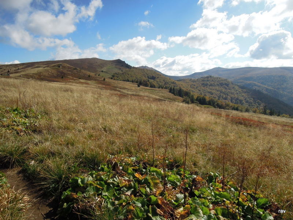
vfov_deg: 56.8
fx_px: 203
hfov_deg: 71.6
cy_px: 110
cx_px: 146
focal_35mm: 24
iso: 160
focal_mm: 4.3
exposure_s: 1/1250
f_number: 4
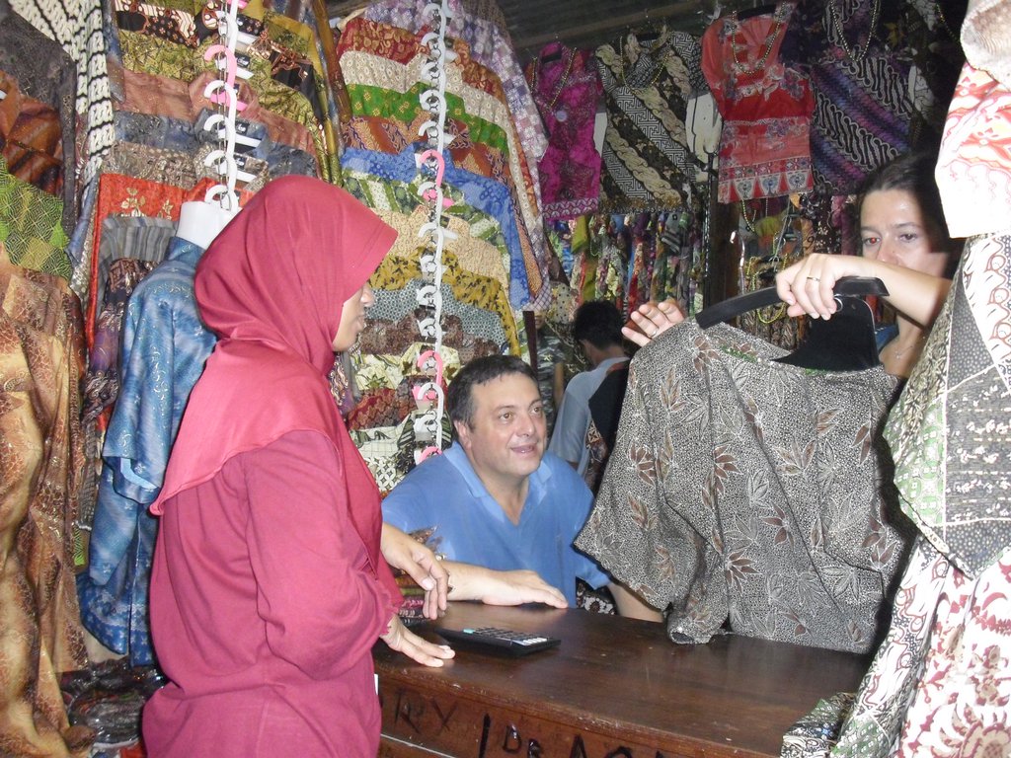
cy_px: 379
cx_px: 506
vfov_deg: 37.7
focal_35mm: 38
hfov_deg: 49.0
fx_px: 1110
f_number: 2.8
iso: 400
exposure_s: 1/60
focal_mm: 6.2
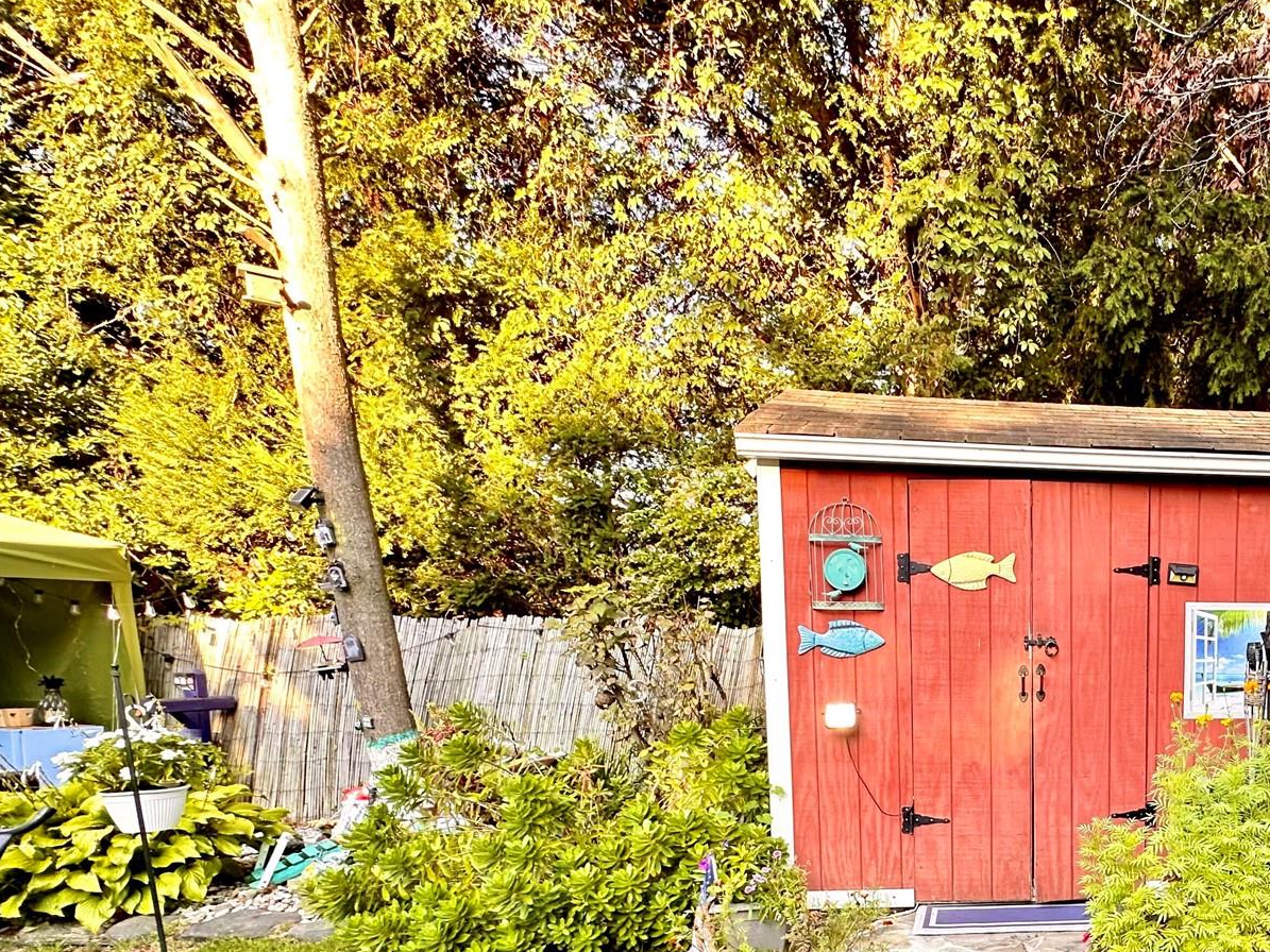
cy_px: 738
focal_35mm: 24
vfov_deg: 53.6
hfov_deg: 62.8
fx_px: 880
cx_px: 1084
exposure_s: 1/99
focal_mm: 2.22
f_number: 2.2
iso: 80
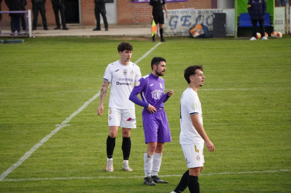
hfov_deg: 6.7
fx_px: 2484
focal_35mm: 308
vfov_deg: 4.5
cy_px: 96
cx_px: 146
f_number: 6.3
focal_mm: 205
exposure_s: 1/2500
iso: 6400
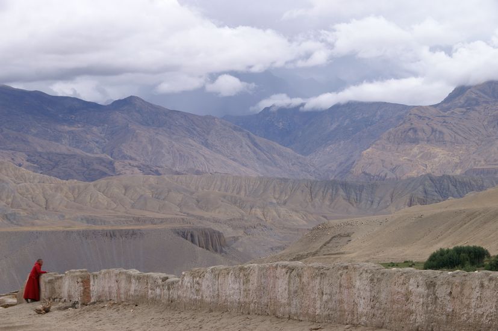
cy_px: 166
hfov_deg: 19.5
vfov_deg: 13.0
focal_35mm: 105
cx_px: 249
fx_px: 1451
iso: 100
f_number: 11
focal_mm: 70
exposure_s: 1/160
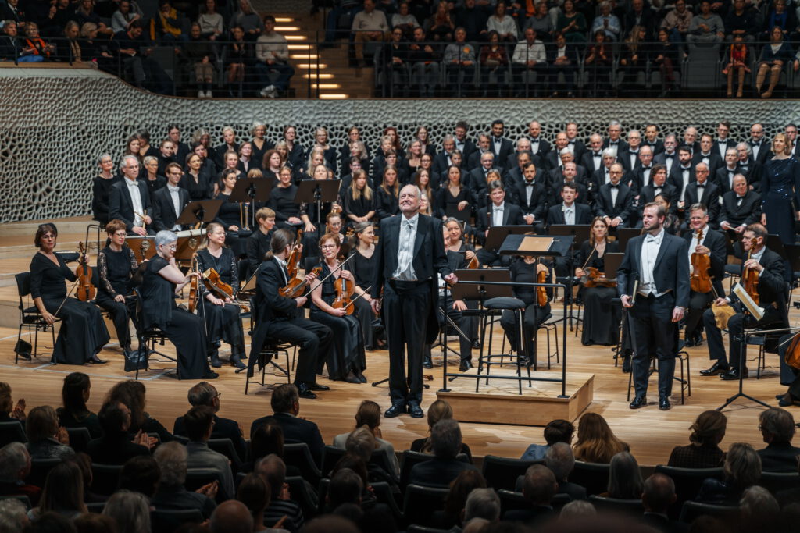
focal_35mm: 75
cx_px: 400
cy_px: 266
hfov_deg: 27.0
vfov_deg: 18.2
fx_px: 1667
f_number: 2.8
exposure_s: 1/250
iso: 640
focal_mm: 75
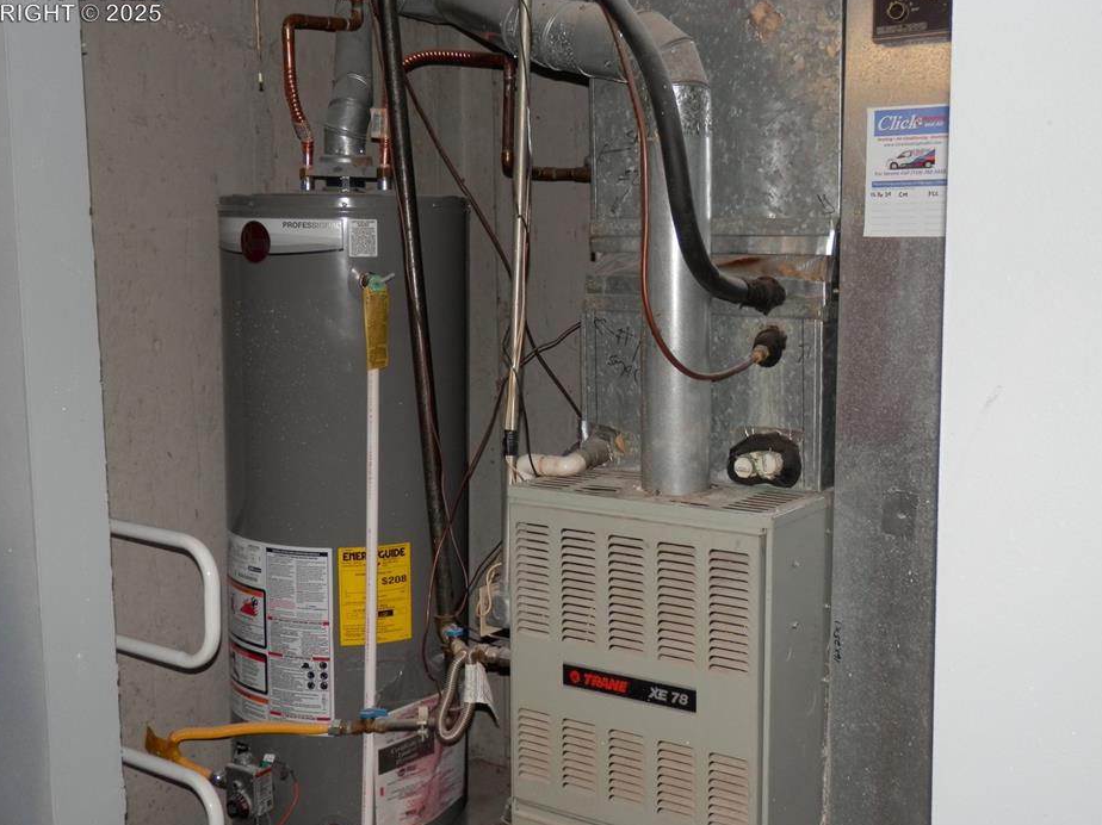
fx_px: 1305
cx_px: 538
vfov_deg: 35.1
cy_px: 413
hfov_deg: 45.8
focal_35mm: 41
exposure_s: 1/40
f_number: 3.6
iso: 100
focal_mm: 6.6
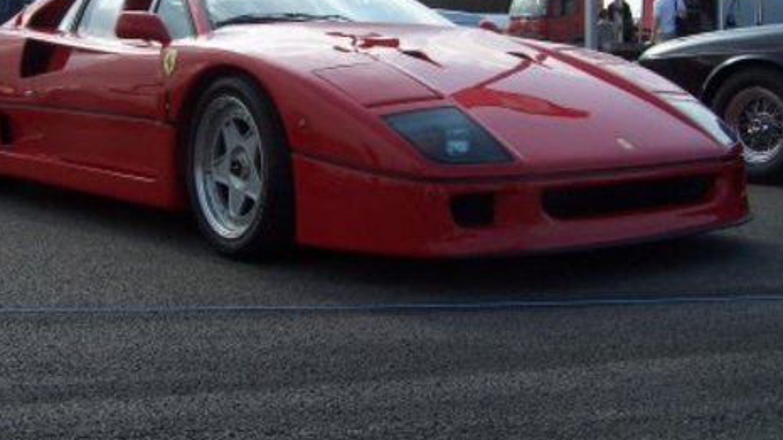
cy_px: 88
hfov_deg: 36.4
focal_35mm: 57
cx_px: 291
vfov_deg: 20.8
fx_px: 1183
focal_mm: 6.3
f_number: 4
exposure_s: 1/750
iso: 100
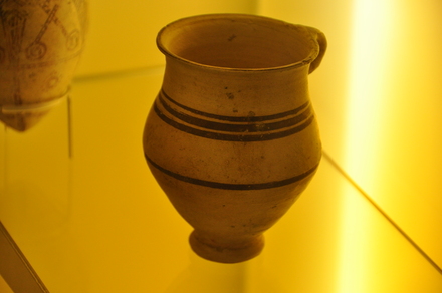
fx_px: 2391
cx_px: 221
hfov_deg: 10.6
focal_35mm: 195
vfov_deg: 7.0
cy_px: 146
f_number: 5.6
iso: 1000
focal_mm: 130
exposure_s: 1/200
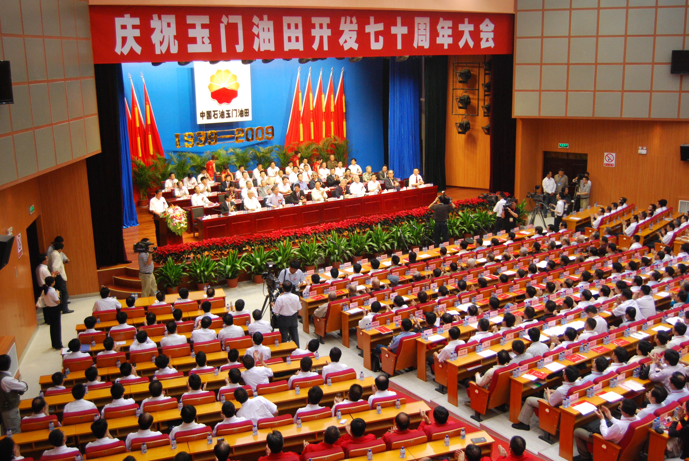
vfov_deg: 34.3
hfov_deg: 49.5
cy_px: 230
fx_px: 747
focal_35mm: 39
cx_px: 344
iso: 800
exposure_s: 1/50
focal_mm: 26
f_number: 4
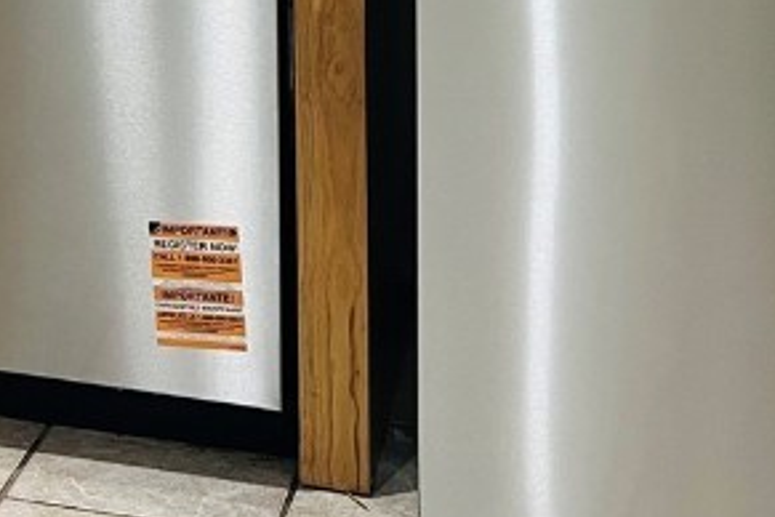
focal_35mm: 95
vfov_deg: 13.1
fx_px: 2045
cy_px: -397
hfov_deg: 20.5
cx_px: -64
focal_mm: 5.7
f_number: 1.5
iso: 160
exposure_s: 1/60
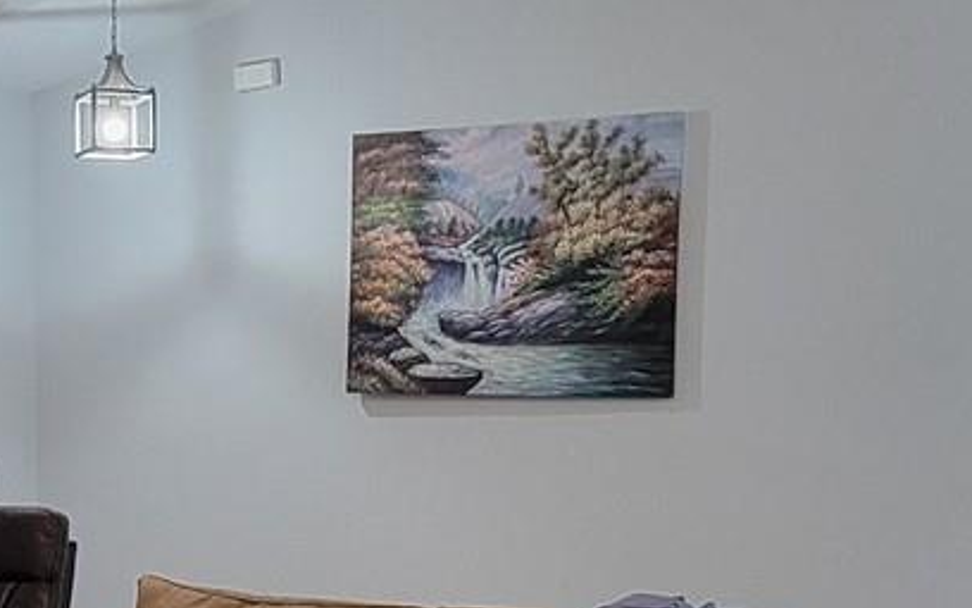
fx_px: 1430
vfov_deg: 23.4
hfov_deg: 36.4
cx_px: 212
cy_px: 532
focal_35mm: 54
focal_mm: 2.2
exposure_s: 1/30
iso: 400
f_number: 2.2
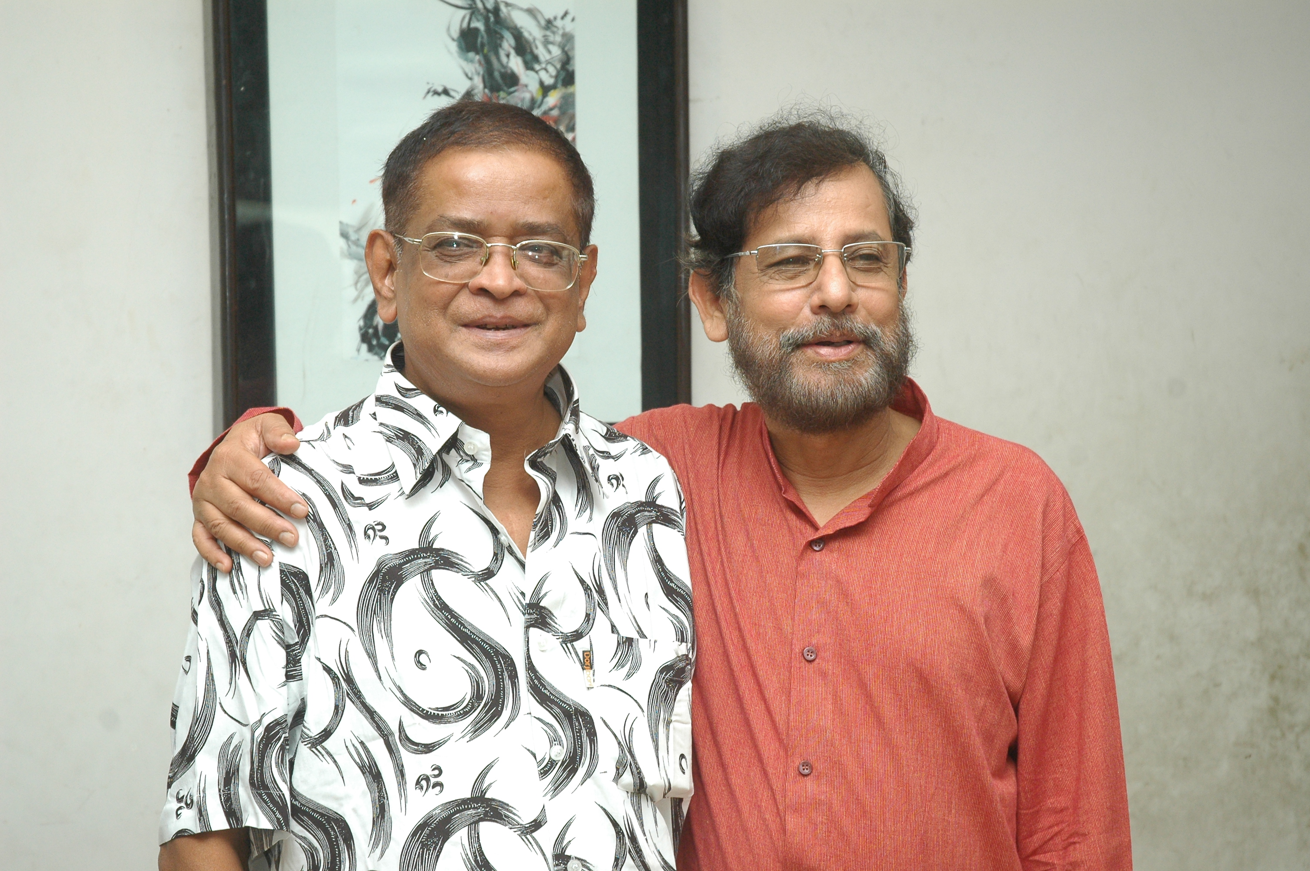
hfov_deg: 27.0
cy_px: 436
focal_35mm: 75
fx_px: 2727
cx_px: 655
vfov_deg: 18.1
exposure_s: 1/100
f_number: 5.6
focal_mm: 50
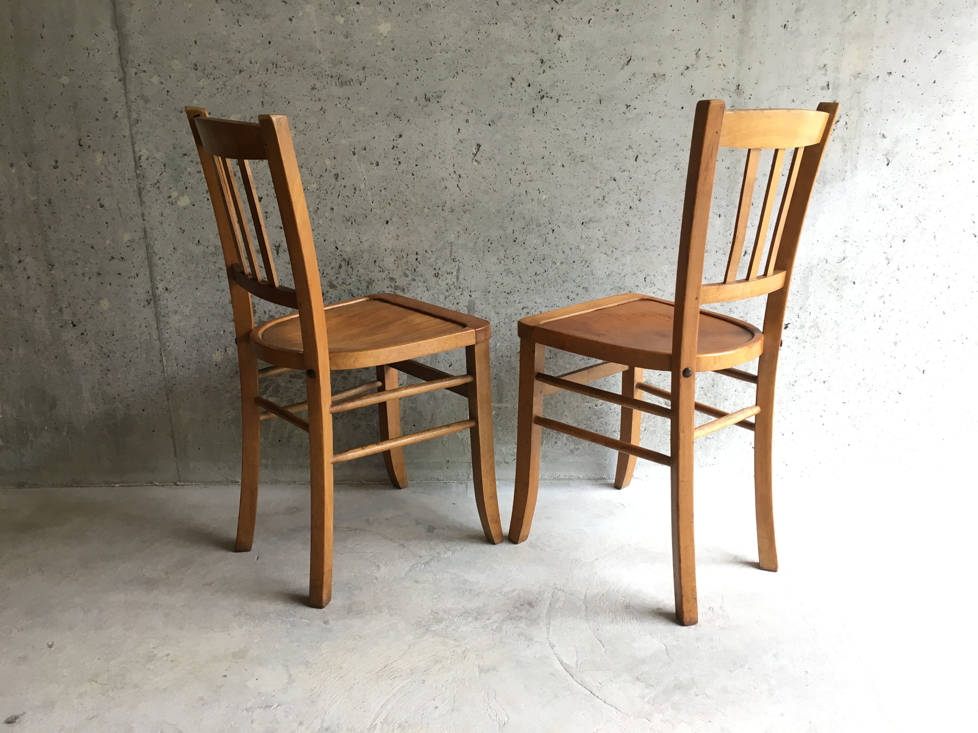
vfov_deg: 48.2
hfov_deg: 61.7
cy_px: 366
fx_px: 819
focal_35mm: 29
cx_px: 489
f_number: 2.2
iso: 64
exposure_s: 1/33
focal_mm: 4.15
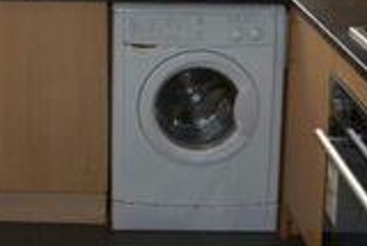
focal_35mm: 72
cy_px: -82
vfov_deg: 17.6
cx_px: 92
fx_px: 737
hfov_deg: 27.6
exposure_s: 1/60
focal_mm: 11
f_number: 4.2
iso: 500
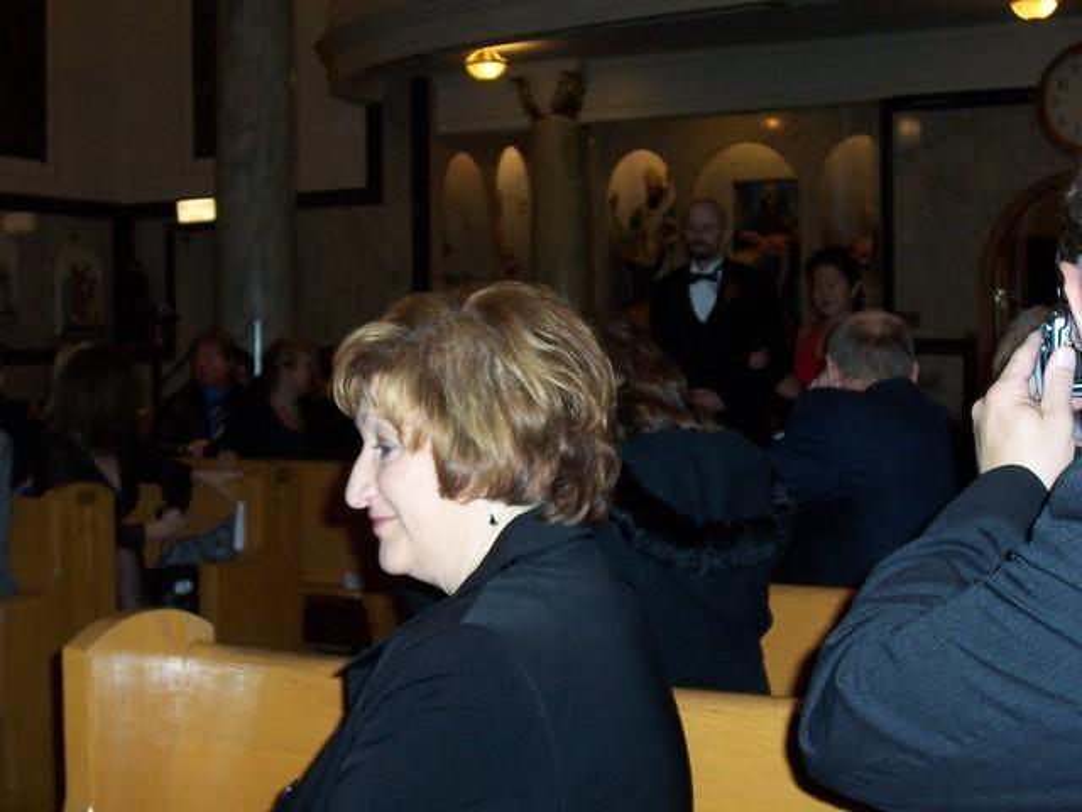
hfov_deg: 33.8
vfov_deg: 25.7
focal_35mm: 57
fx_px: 1782
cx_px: 541
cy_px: 406
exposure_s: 1/60
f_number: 3.4
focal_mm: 8.6
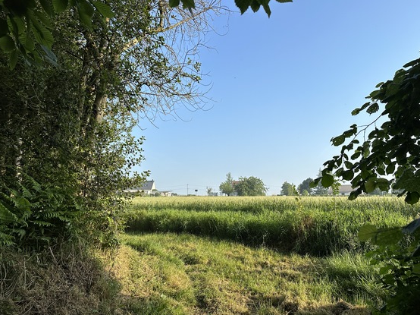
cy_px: 165
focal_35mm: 26
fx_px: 315
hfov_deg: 67.3
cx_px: 223
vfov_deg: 53.0
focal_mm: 6.86
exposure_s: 1/2967
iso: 80
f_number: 1.78
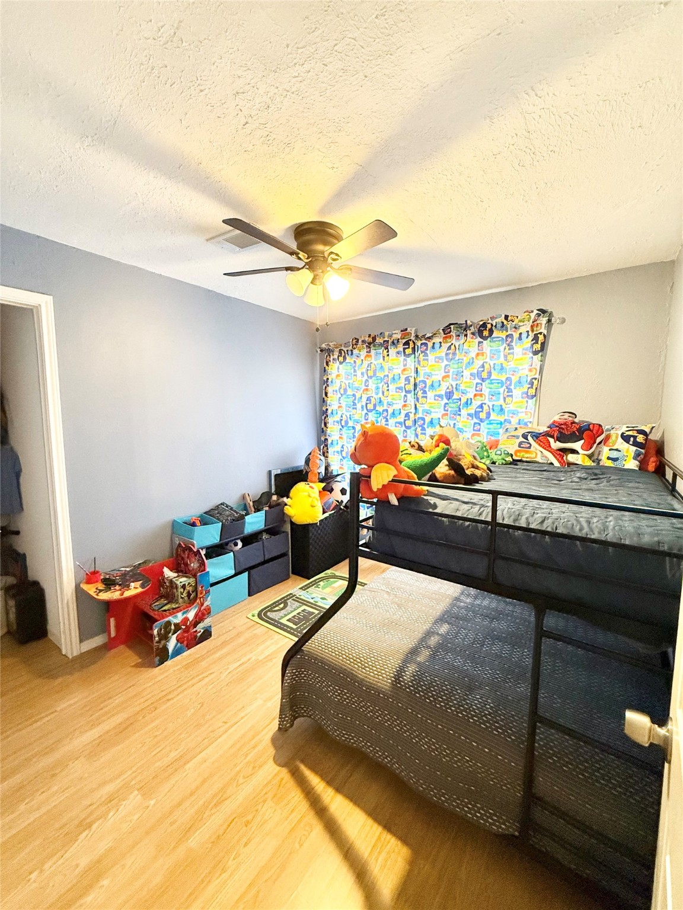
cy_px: 455
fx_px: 368
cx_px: 342
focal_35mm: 14
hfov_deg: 85.7
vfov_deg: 102.1
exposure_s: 1/60
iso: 400
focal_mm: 2.22
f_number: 2.2
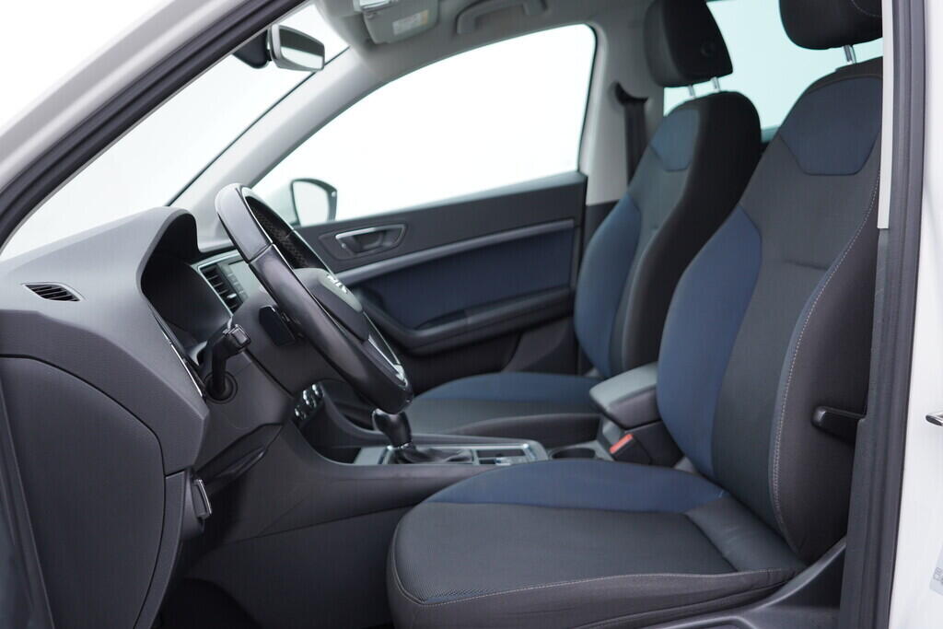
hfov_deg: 53.1
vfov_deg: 36.9
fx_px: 943
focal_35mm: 36
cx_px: 472
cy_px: 314
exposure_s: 1/40
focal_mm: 24
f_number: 2.8
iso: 125
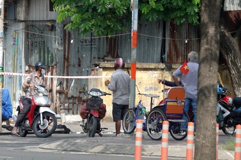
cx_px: 51
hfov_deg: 4.7
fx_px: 2925
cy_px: 30
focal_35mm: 437
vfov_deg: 3.1
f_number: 5.6
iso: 320
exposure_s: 1/640
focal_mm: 93.9
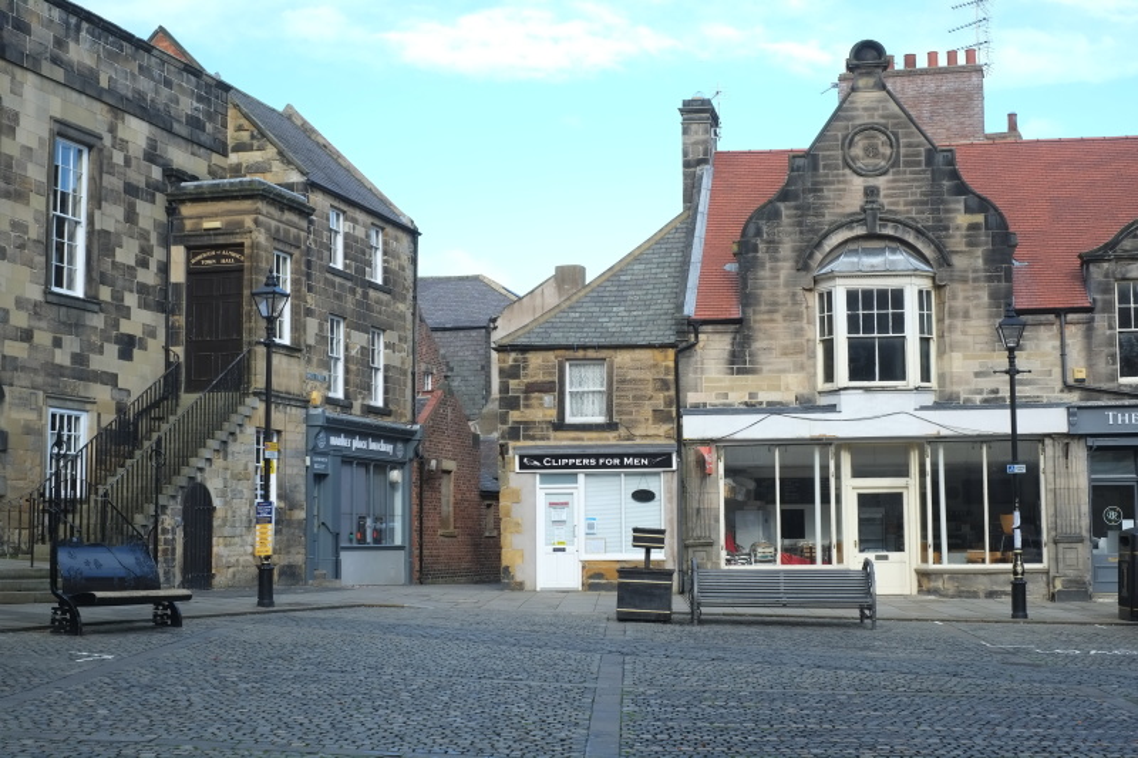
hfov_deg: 37.5
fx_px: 1675
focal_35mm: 53
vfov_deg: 25.5
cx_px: 569
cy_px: 379
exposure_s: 1/180
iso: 200
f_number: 5.6
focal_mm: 35
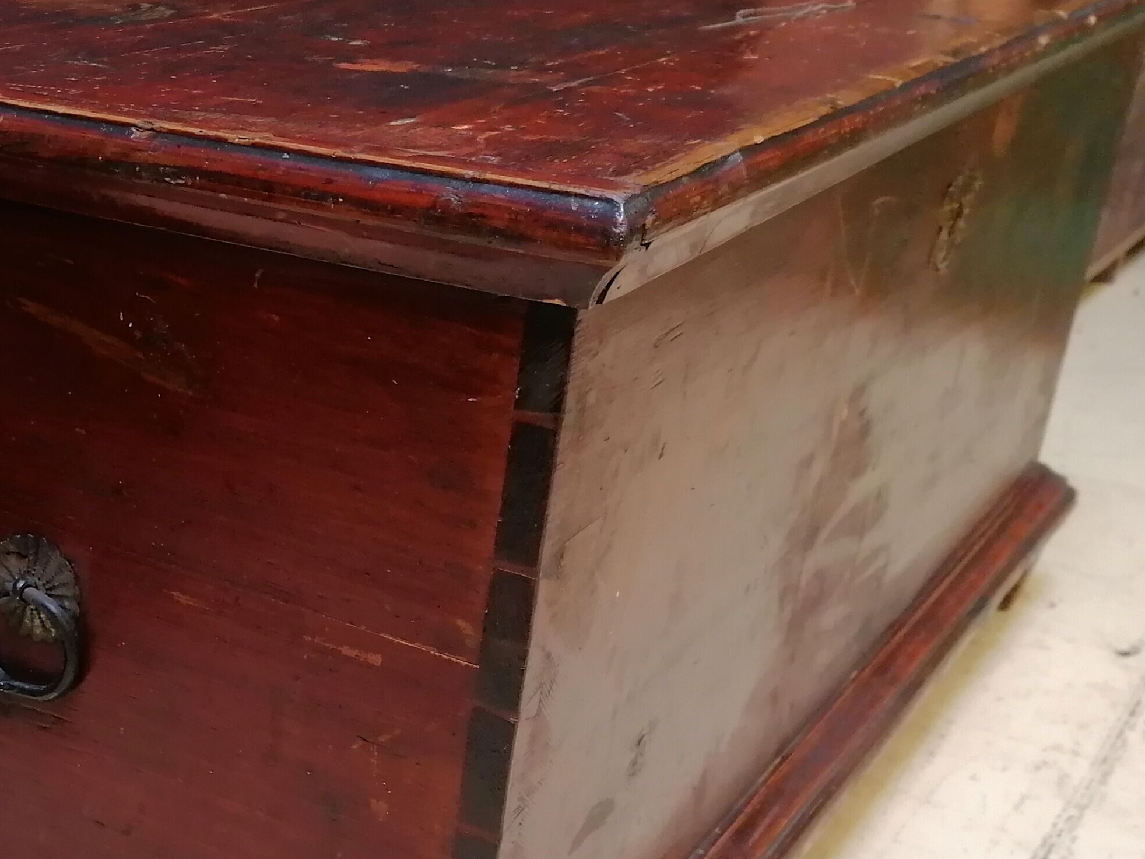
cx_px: 60
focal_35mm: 55
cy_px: 613
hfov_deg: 32.7
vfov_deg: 26.3
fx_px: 1819
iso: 200
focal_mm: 4.75
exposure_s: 1/33.3
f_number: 1.8
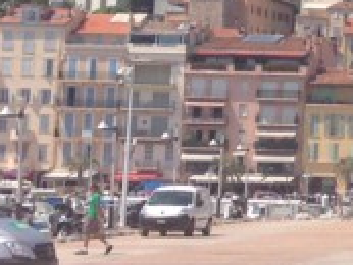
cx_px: 718
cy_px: -14
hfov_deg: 9.4
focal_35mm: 195
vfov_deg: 7.6
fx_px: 1990
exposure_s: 1/2088
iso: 50
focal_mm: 4.13
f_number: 2.4
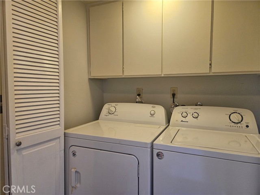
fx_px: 173
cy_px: 98
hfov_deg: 73.9
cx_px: 130
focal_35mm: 23
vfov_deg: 58.9
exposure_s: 1/120
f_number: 1.8
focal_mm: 5.4
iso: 400
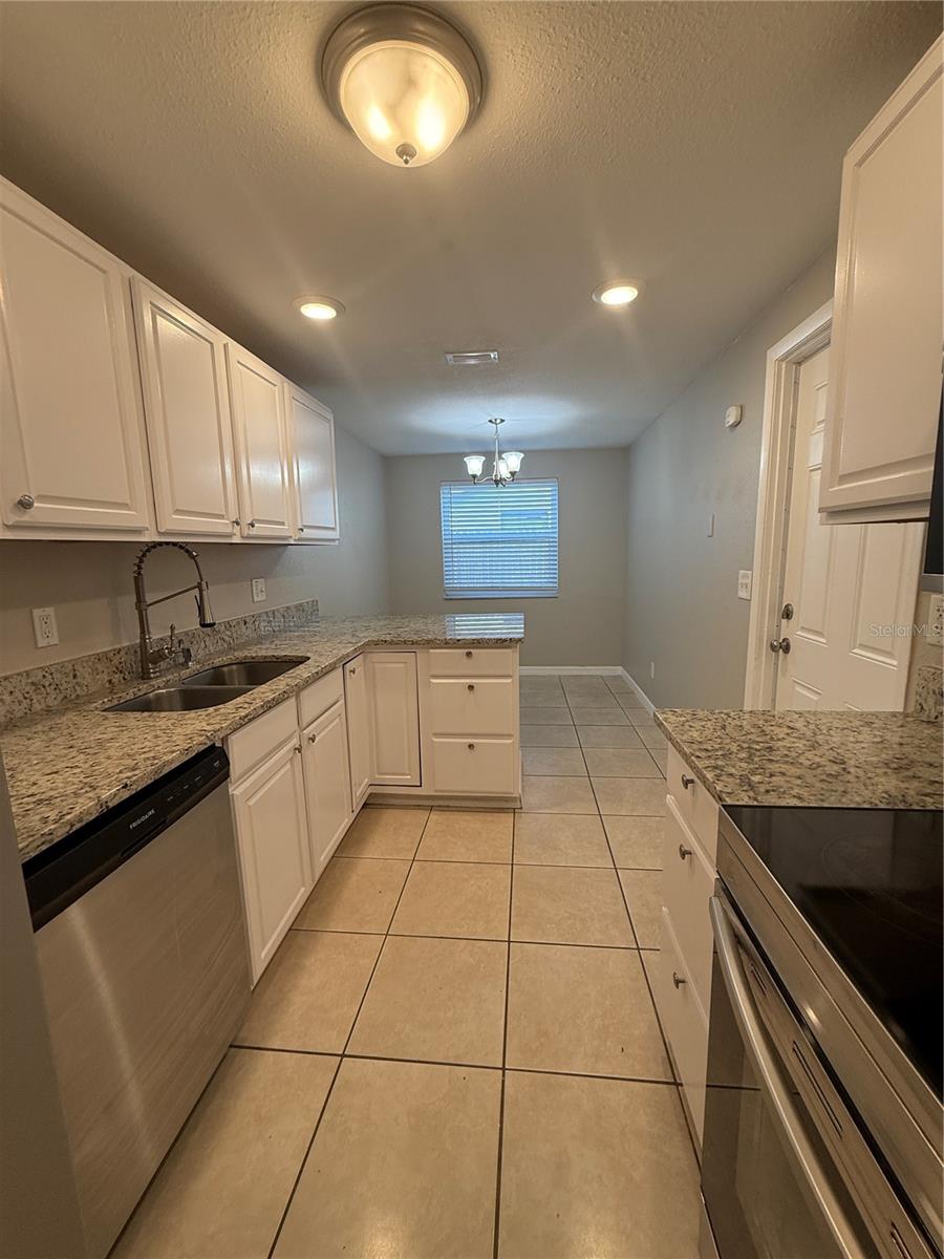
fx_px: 509
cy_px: 630
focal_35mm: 14
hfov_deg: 85.7
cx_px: 472
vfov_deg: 102.1
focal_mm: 2.22
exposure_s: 1/120
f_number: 2.2
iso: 125
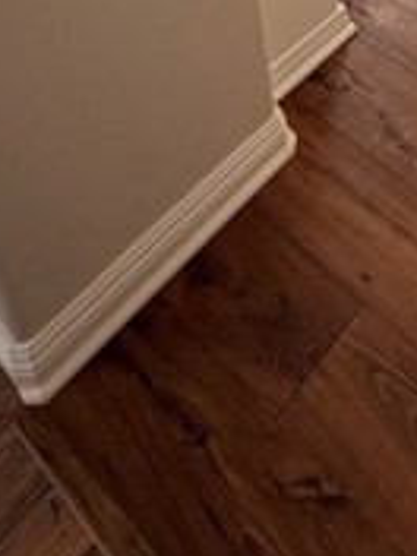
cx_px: 480
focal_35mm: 51
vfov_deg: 26.6
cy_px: -284
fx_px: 819
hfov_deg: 26.0
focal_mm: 2.22
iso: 50
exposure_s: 1/152
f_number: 2.2
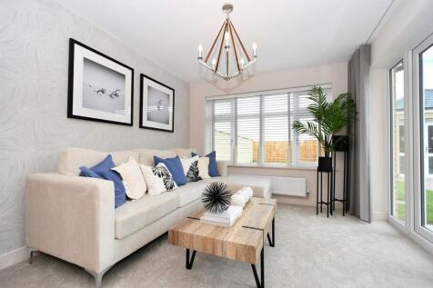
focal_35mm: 15
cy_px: 144
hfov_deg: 100.4
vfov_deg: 77.3
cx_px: 216
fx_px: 180
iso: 100
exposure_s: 1/100
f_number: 5
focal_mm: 10
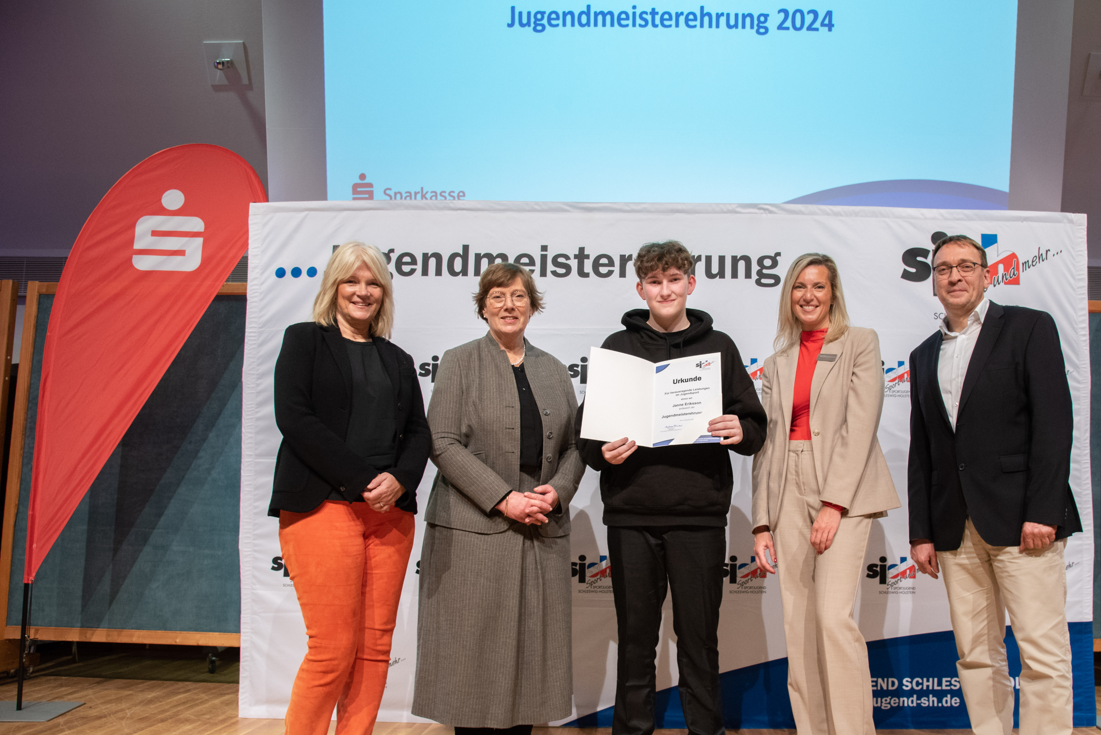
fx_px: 887
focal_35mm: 29
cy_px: 416
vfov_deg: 44.9
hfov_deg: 63.1
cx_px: 656
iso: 3200
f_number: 7.1
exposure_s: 1/200
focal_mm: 24
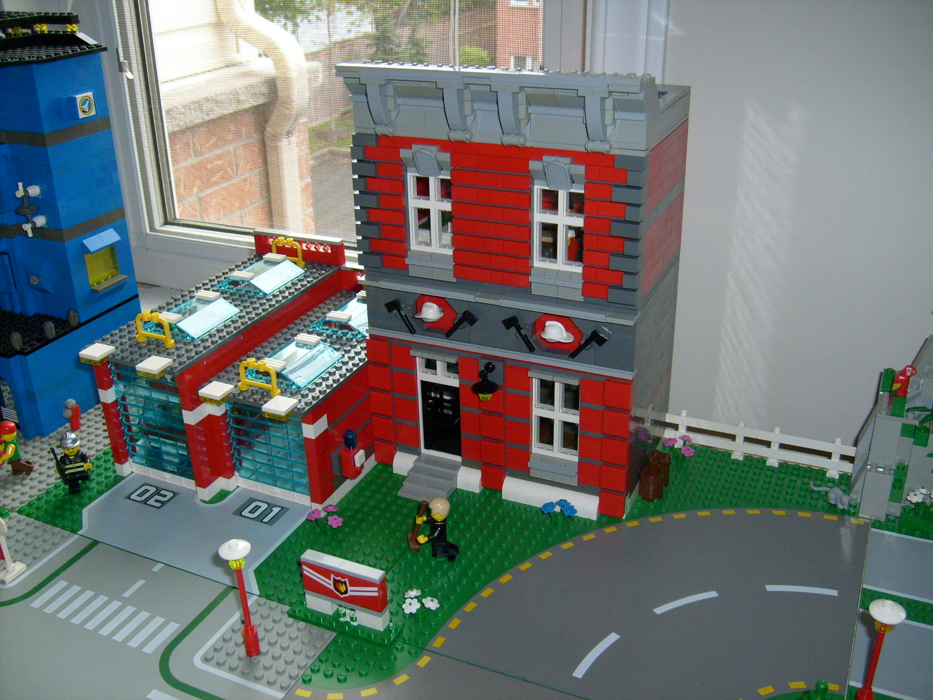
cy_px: 350
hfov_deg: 52.6
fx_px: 943
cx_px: 466
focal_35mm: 35
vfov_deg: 40.7
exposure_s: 1/45
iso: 100
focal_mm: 5.8
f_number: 2.8
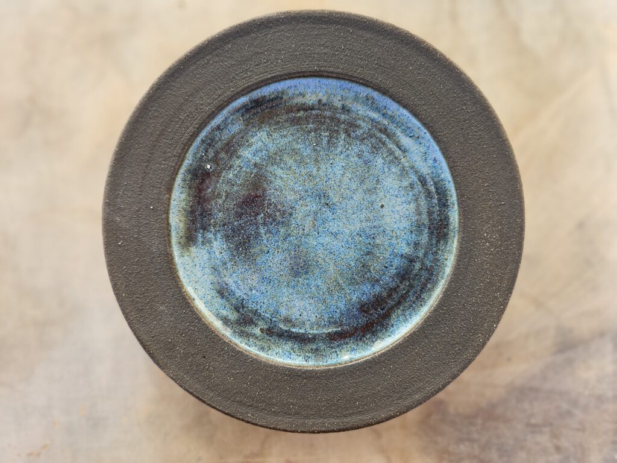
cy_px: 232
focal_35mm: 23
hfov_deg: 73.9
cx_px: 308
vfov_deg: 58.9
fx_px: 410
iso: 25
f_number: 1.8
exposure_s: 1/545
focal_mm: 5.4
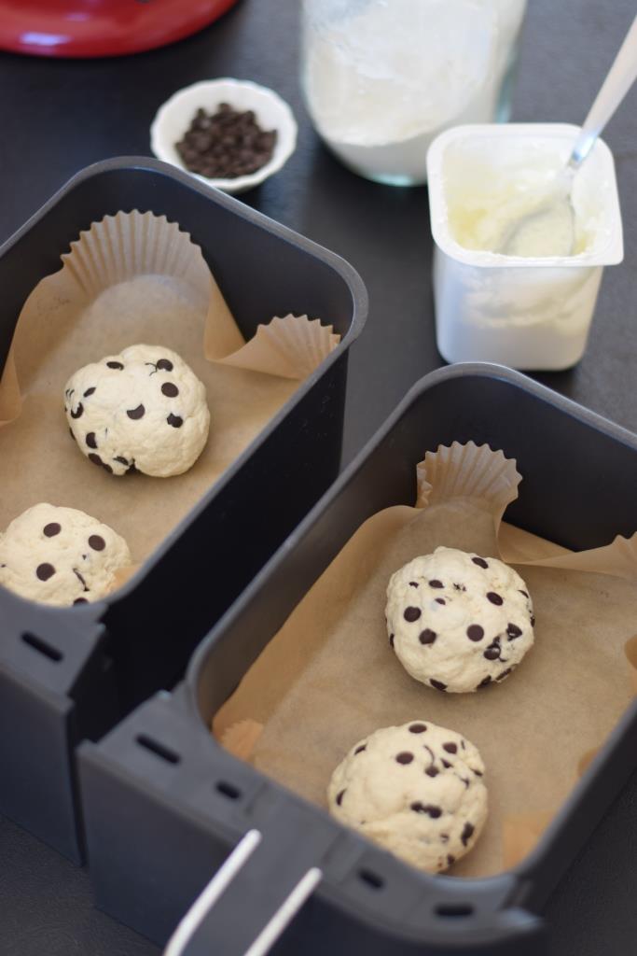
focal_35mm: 75
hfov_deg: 18.2
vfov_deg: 27.0
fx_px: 1990
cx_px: 318
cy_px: 478
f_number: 1.8
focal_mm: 50
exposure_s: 1/100
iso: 160
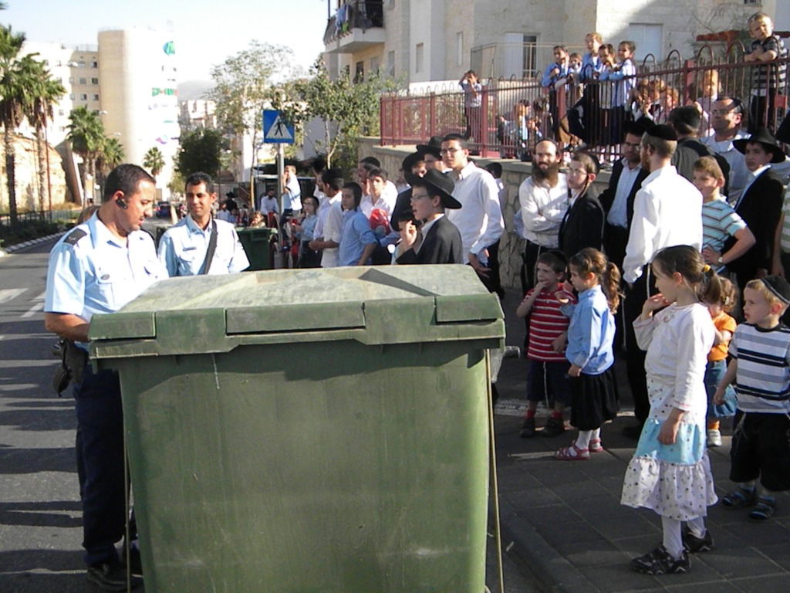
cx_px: 395
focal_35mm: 41
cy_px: 296
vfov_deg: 35.1
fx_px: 936
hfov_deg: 45.8
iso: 720
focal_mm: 7.3
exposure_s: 1/1000
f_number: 7.6
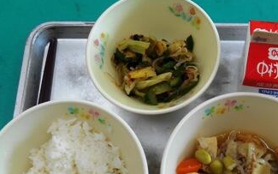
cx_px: 163
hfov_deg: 51.3
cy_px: 134
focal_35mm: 38
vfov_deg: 32.8
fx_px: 288
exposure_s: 1/50
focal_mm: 4.7
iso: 80
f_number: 3.4
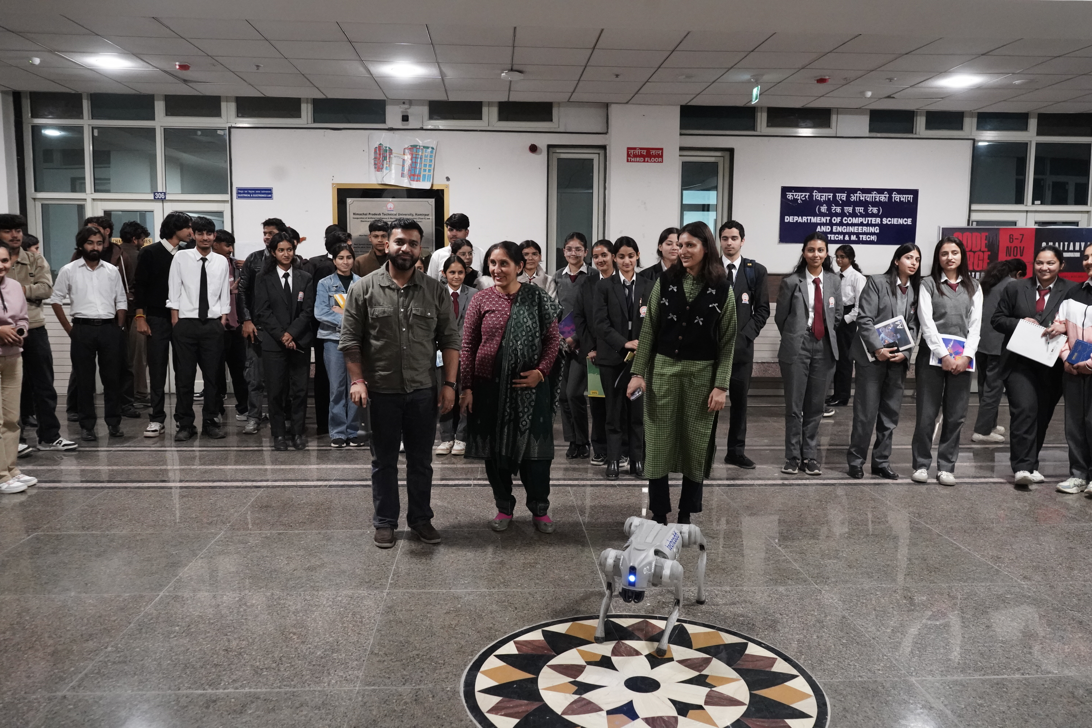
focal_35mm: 29
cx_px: 546
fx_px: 880
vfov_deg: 45.0
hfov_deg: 63.7
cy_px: 364
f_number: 5.6
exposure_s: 1/100
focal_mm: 29
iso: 10000
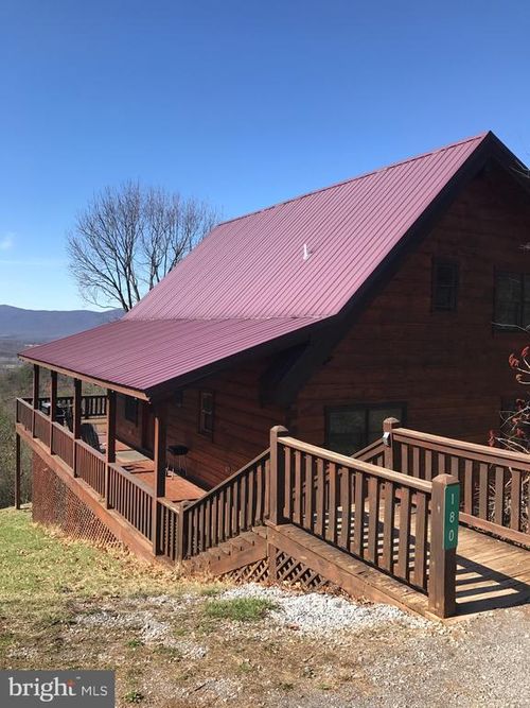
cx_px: 265
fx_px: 572
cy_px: 354
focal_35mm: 28
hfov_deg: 49.7
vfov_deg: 63.5
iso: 20
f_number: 1.8
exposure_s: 1/1330
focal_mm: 3.99
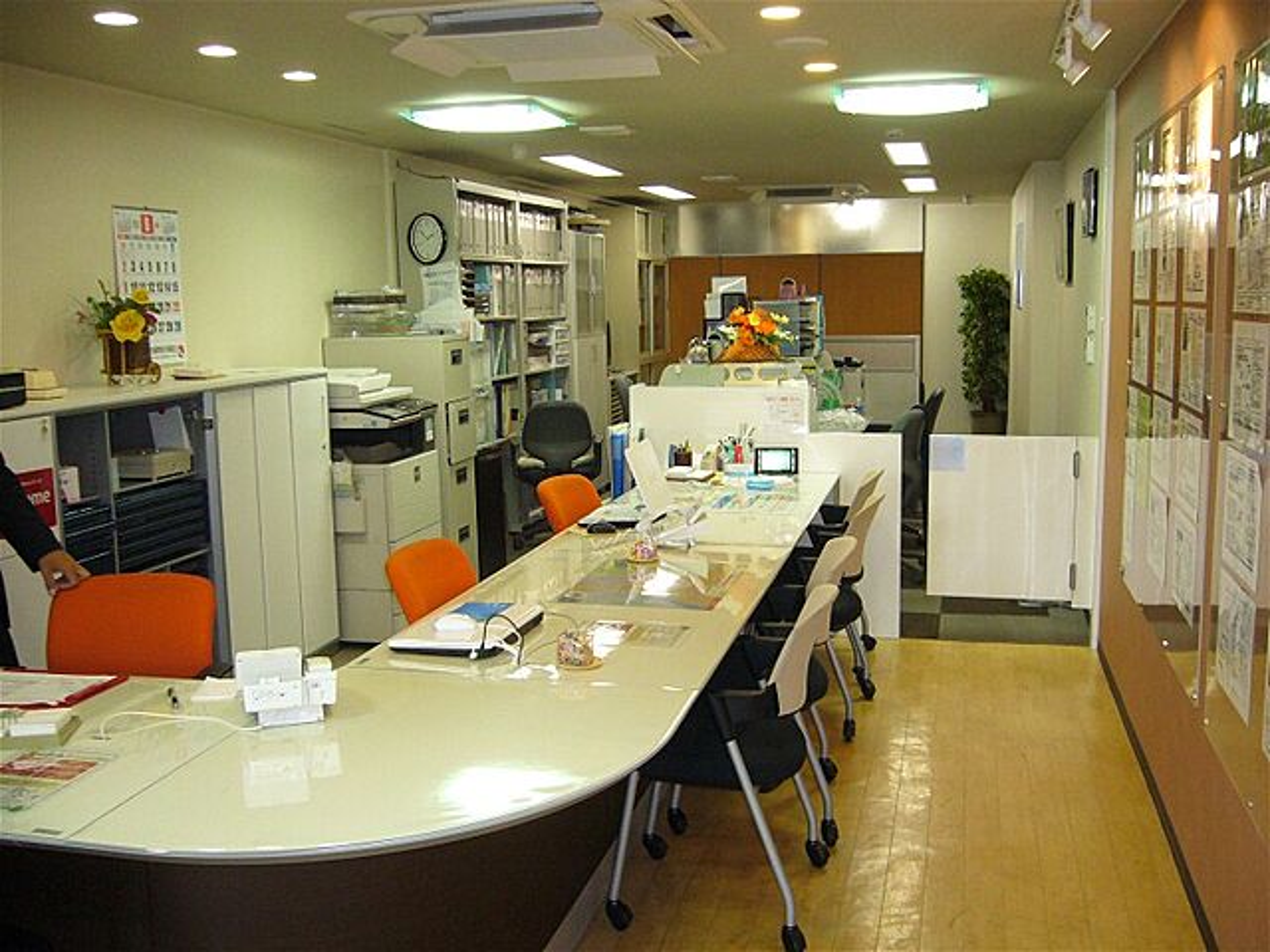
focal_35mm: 35
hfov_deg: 52.6
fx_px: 1284
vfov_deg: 40.7
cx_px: 635
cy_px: 476
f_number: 2.8
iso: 250
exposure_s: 1/60
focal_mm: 5.8
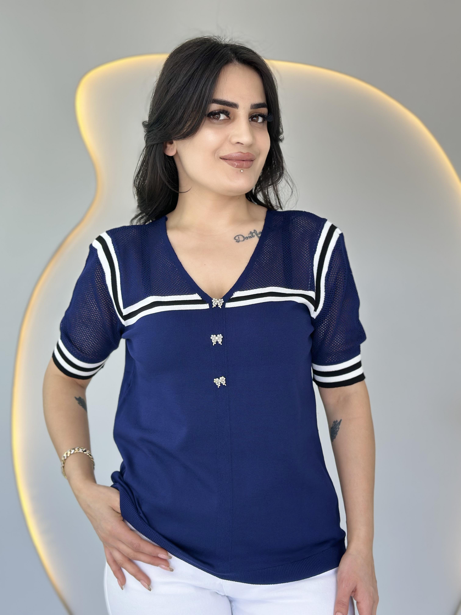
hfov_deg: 30.3
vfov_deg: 39.7
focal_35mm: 48
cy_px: 308
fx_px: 852
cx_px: 230
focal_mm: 6.86
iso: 64
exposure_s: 1/137
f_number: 1.78
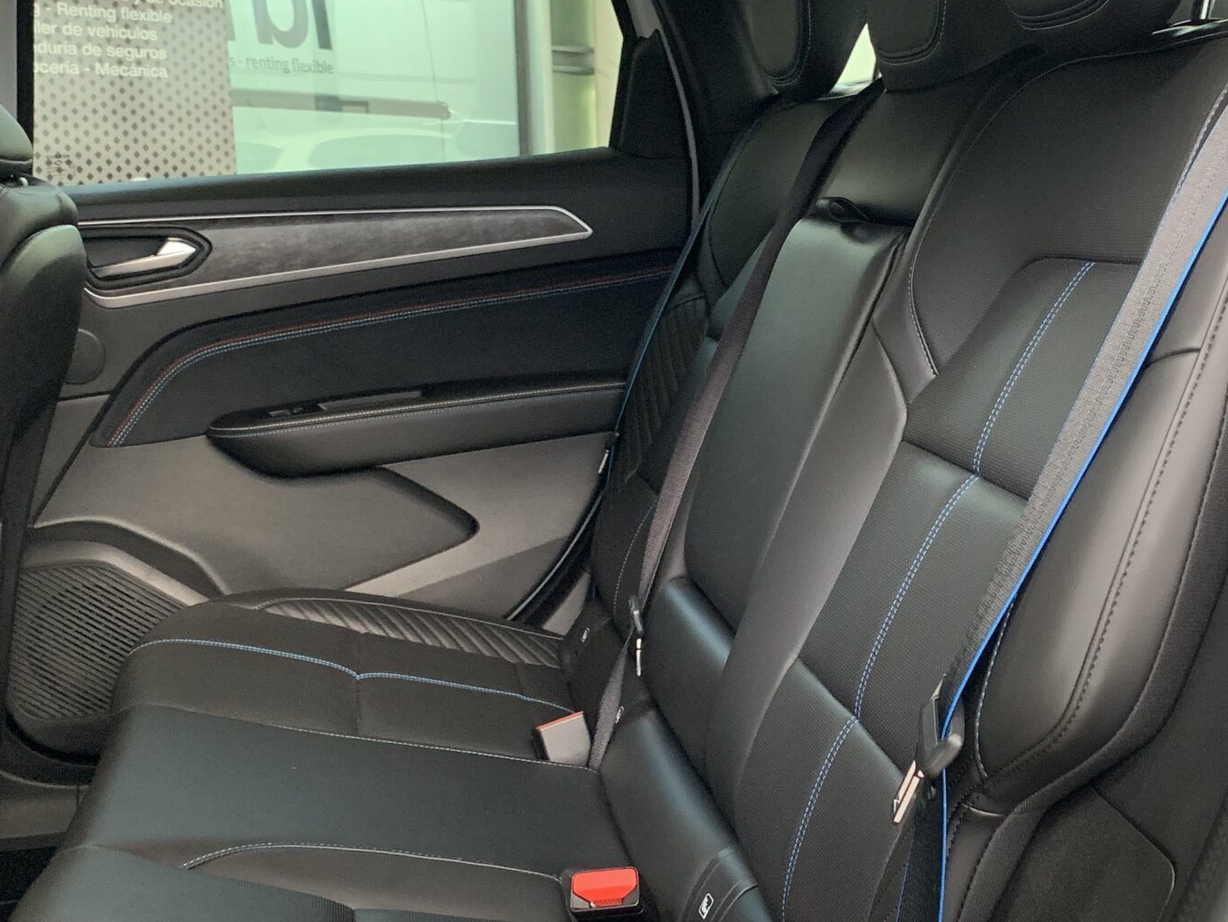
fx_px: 1739
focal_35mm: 49
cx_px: 743
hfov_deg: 38.7
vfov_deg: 29.7
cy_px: 426
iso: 250
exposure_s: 1/60
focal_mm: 4.25
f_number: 1.8
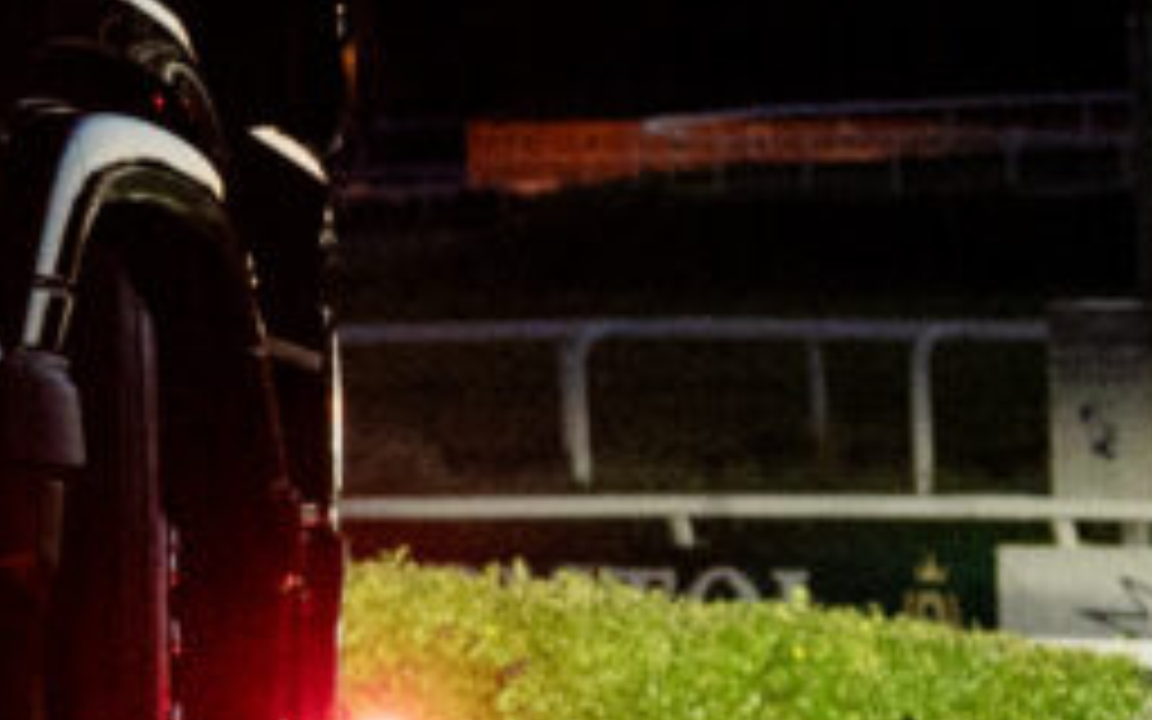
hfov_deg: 5.3
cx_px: -2385
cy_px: -52
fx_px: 11742
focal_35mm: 374
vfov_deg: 3.5
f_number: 4
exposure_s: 1/50
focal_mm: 49
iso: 5600
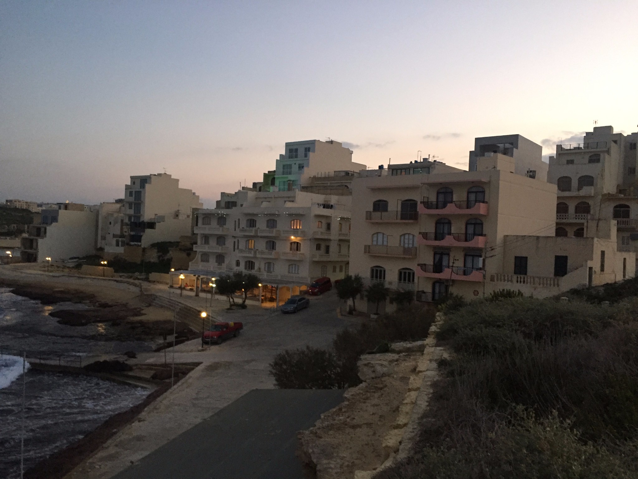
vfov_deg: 48.2
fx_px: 534
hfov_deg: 61.7
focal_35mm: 29
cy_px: 240
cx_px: 319
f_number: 2.2
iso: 250
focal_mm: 4.15
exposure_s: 1/33
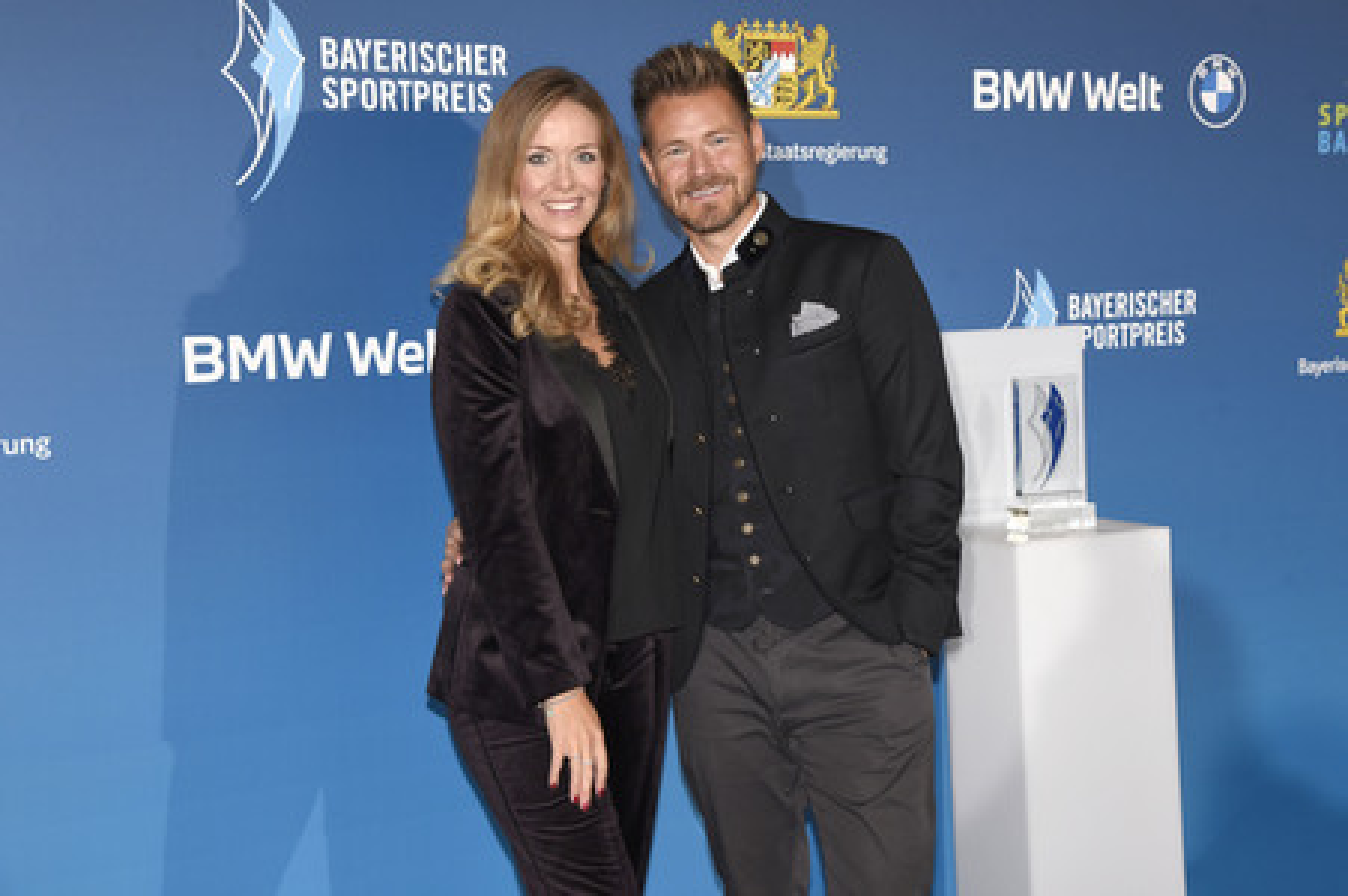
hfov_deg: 38.2
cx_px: 674
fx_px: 1946
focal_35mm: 52
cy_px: 448
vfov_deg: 26.0
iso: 1600
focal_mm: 52
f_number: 6.3
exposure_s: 1/80
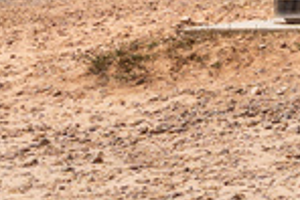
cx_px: 1036
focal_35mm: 166
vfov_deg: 7.4
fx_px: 1385
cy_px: -368
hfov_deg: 8.8
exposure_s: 1/1600
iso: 320
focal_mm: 24
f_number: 7.1
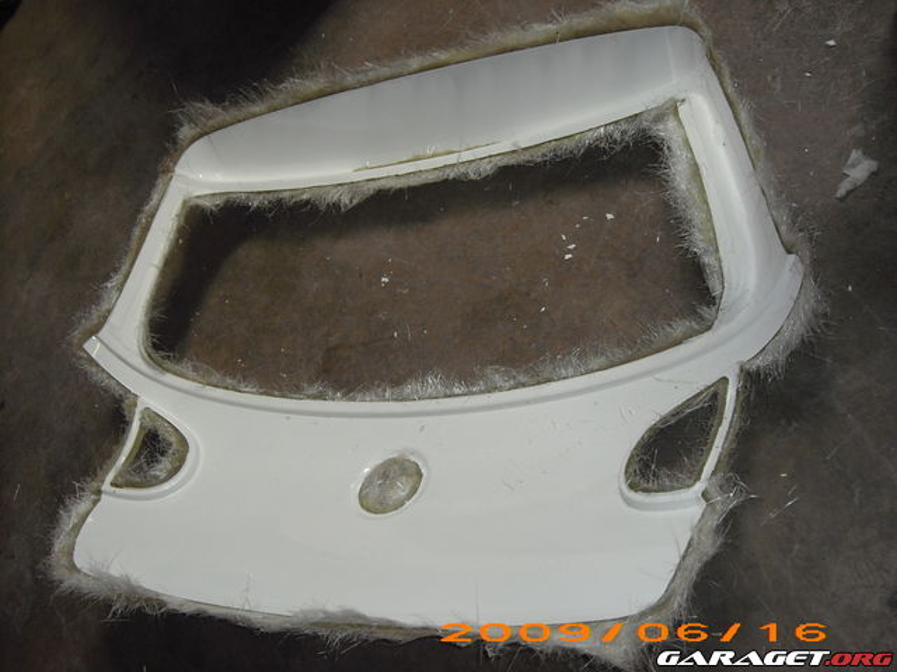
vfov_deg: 38.7
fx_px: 959
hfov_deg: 50.1
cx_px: 448
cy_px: 336
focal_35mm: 37
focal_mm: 6.2
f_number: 2.7
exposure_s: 1/60
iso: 100
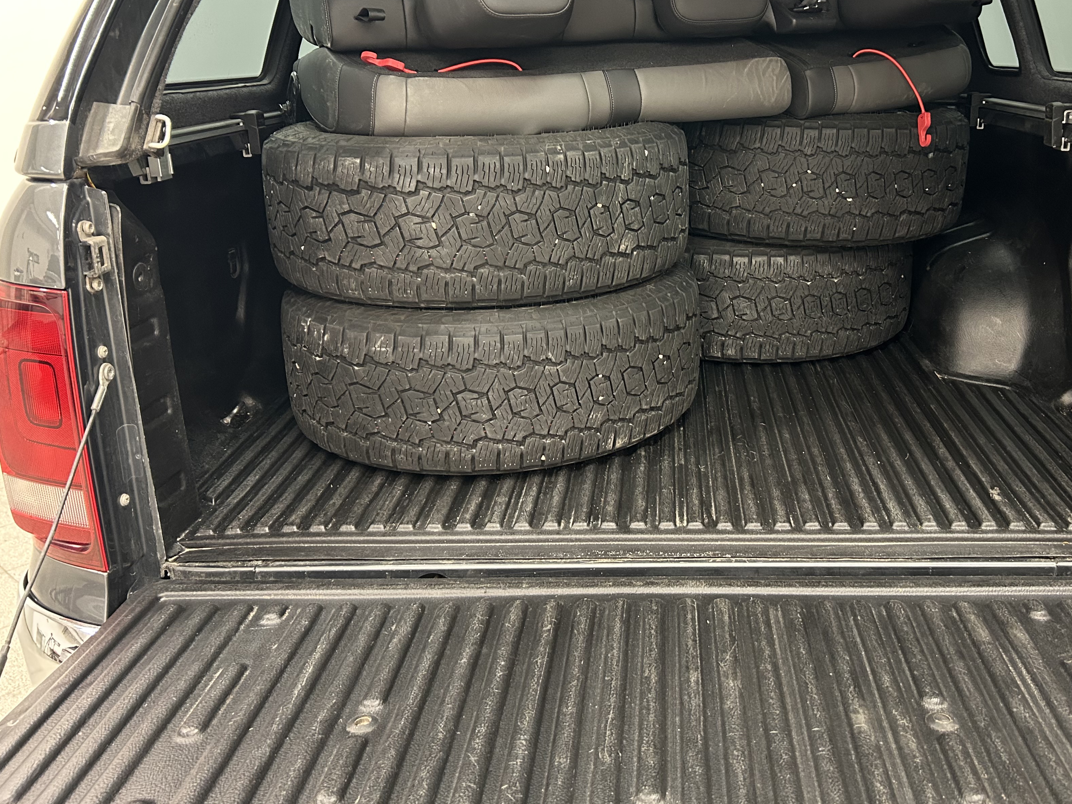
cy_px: 301
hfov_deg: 54.8
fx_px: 1022
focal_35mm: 33
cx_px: 660
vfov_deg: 42.6
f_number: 1.5
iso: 400
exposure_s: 1/33
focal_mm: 5.7
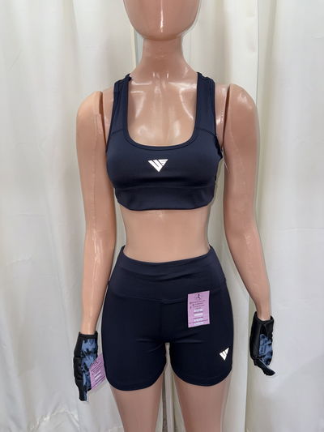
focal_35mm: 24
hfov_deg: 56.8
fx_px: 299
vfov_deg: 71.6
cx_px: 162
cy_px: 216
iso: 50
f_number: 1.78
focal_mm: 6.76
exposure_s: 1/151
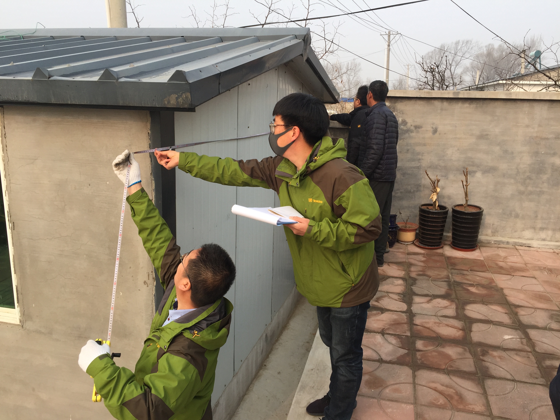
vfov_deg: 48.2
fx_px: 469
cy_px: 210
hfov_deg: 61.7
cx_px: 280
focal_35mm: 29
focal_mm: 4.15
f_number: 2.2
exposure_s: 1/618
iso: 32
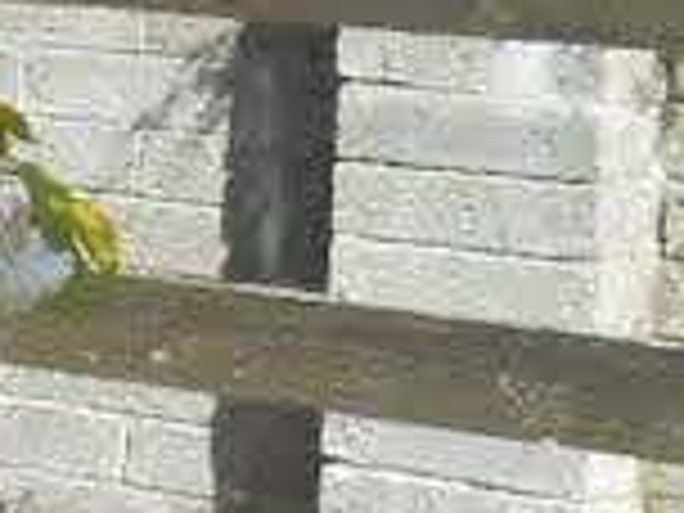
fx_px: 5058
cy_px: 202
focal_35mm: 256
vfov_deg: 5.8
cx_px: -1278
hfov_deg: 7.0
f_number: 4.2
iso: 80
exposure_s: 1/250
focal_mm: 6.8
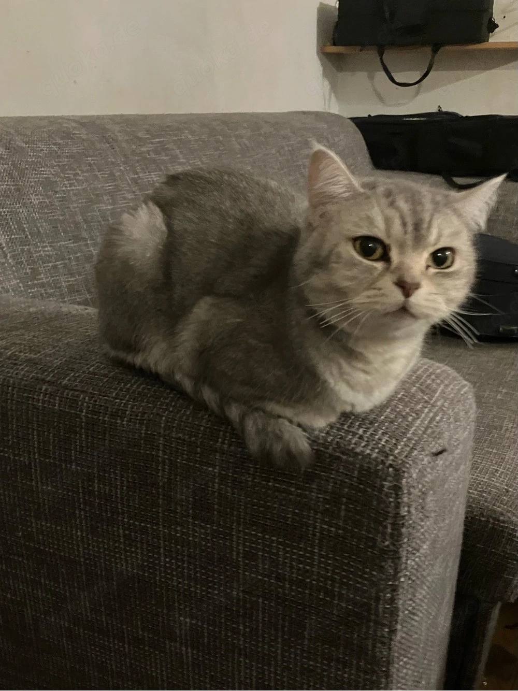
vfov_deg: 63.5
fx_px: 559
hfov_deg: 49.7
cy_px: 346
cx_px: 259
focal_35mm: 28
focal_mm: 3.99
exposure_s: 1/17
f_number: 1.8
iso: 640
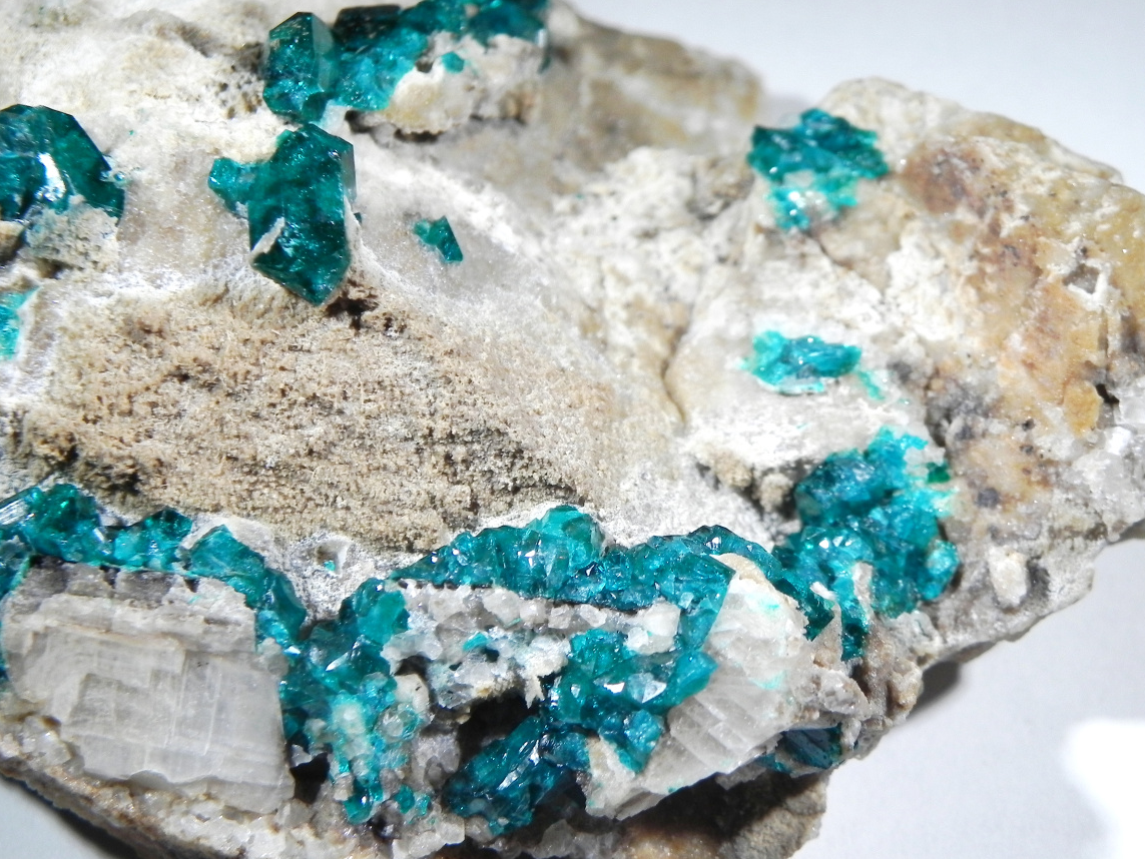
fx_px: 2713
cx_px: 568
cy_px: 418
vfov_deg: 18.0
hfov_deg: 23.8
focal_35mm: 82
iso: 160
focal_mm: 13.4
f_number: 4
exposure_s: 1/128
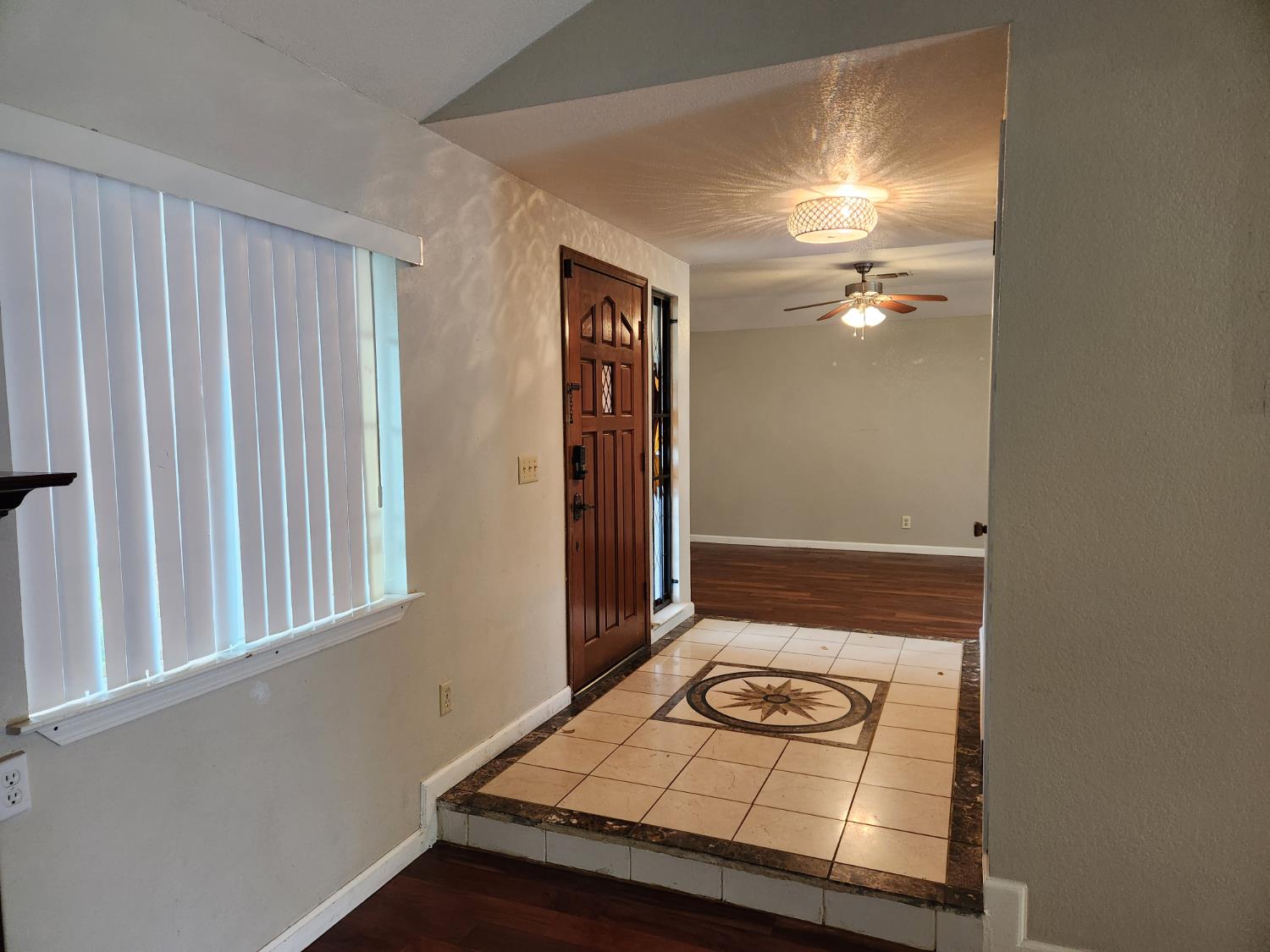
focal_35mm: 23
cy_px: 476
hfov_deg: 73.9
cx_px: 635
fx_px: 844
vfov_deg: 58.9
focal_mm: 5.4
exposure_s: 1/120
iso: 500
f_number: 1.8
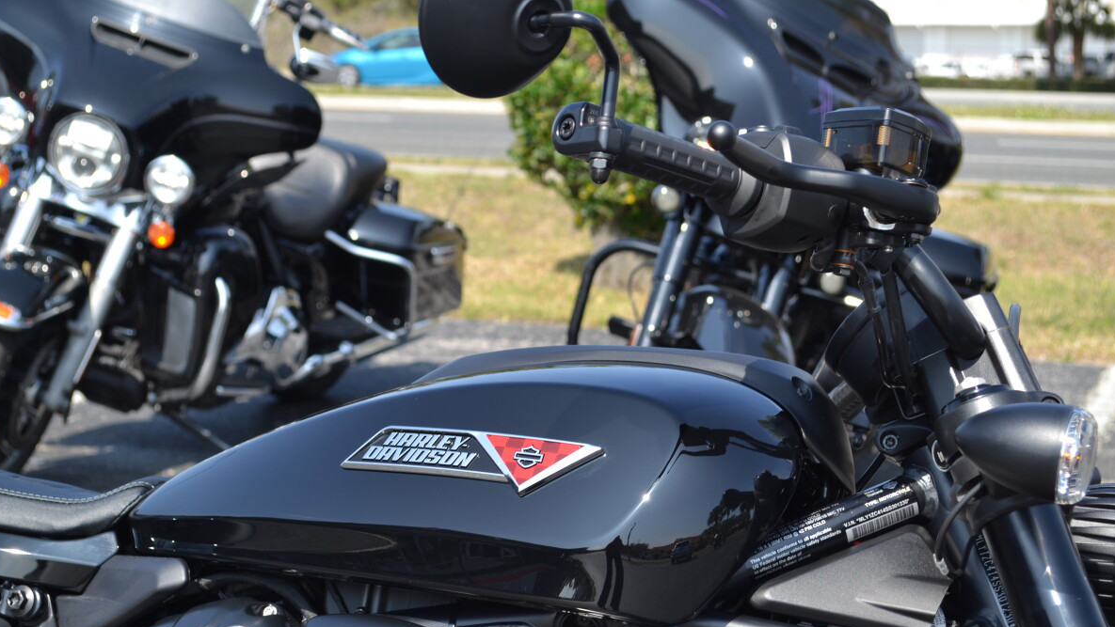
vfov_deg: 17.2
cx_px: 556
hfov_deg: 30.1
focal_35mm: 70
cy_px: 330
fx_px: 2070
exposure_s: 1/200
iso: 100
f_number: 7.1
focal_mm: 44
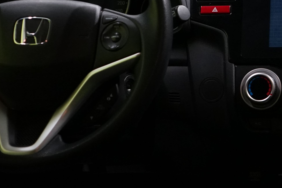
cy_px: 26
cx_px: 274
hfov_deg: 22.8
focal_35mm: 86
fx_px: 674
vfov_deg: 15.7
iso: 2500
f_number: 4
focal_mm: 28
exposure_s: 1/50
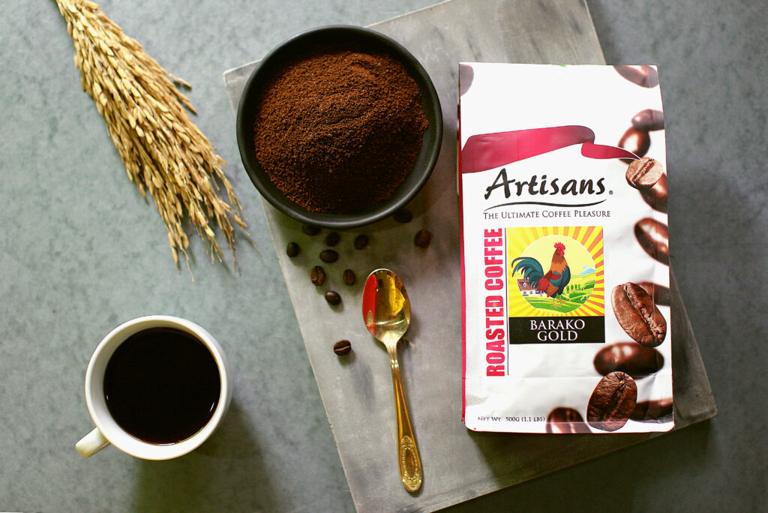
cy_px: 256
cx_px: 384
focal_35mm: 50
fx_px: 1067
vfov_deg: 27.0
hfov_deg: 39.6
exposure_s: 1/200
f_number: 2.5
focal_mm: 50
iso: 640
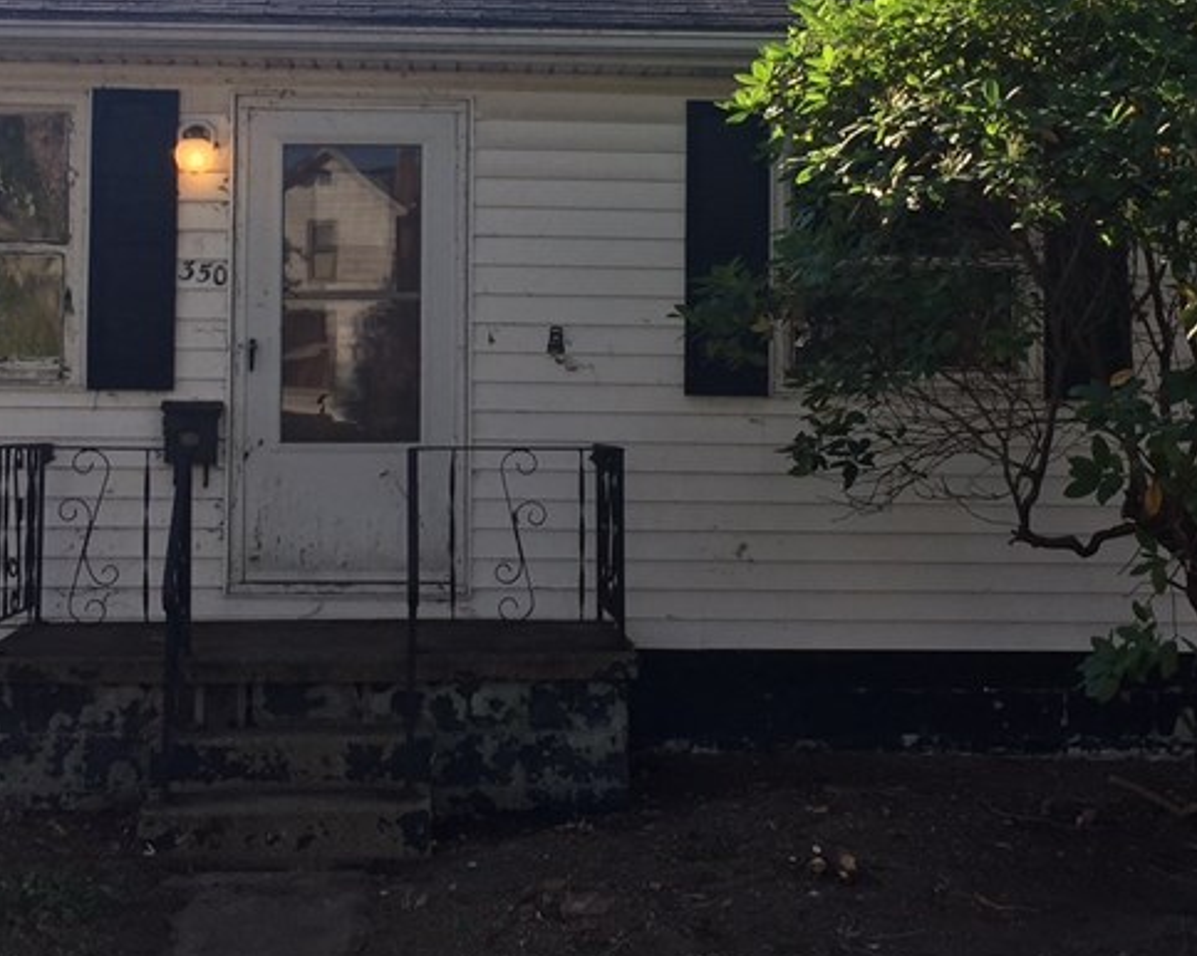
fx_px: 2125
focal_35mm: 60
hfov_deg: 31.5
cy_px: 297
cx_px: 575
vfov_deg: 25.2
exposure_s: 1/659
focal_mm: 4.15
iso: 32
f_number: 2.2
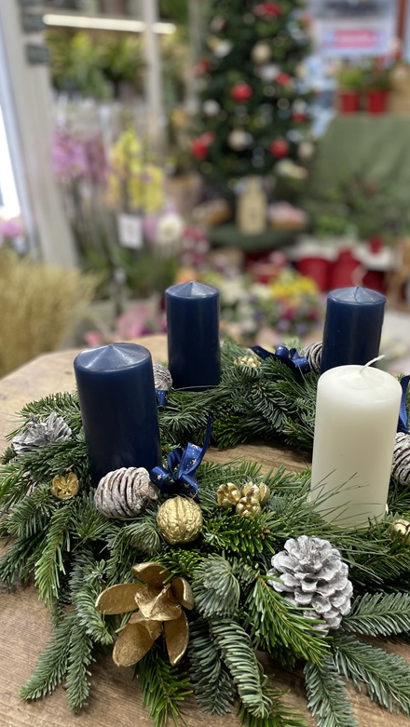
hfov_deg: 40.1
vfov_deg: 66.0
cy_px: 368
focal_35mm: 29
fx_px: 560
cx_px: 244
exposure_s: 1/50
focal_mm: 4.2
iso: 100
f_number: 1.6
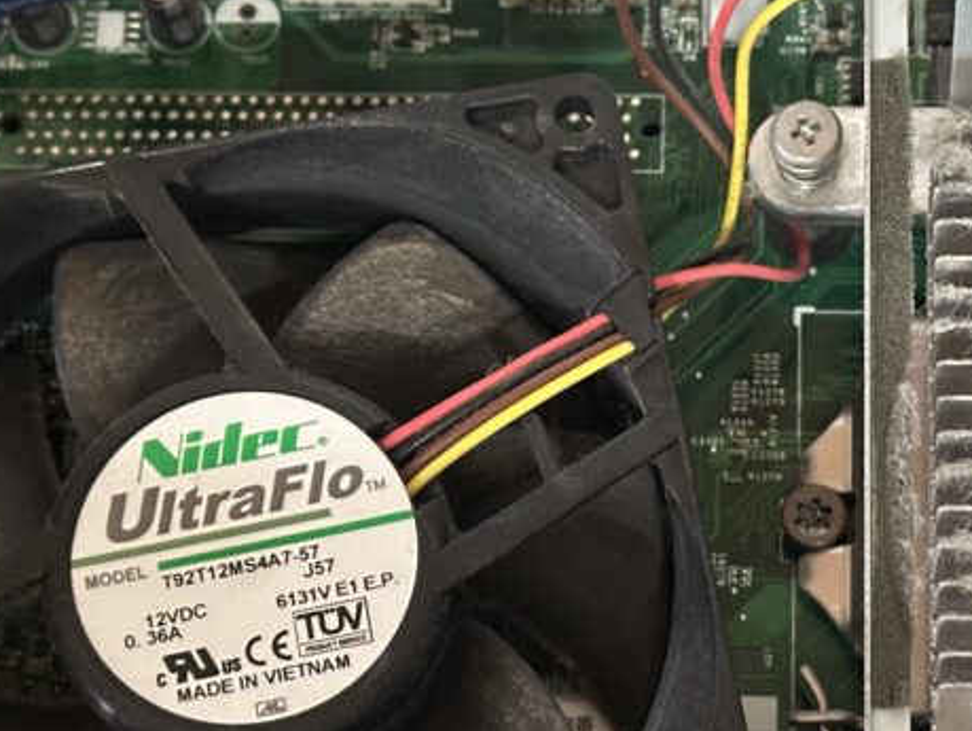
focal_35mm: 107
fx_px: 3007
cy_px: 468
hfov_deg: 18.2
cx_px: 767
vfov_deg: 13.8
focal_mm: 6.86
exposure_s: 1/25
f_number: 1.78
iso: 640
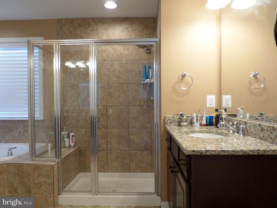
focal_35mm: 25
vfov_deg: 54.9
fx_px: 200
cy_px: 104
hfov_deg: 69.4
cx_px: 138
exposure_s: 1/30
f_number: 2.5
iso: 160
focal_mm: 4.5
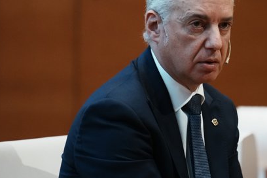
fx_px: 3011
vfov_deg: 3.4
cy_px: 45
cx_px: 200
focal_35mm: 406
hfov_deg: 5.1
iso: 3200
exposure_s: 1/400
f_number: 2.8
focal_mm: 173
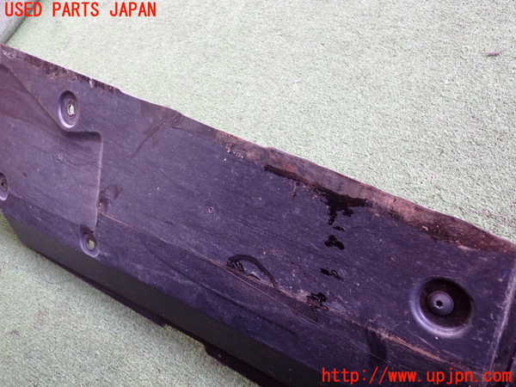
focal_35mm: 30
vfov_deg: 46.8
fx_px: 447
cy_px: 194
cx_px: 258
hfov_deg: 60.0
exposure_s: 1/80
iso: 200
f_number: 2.3
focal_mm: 5.4
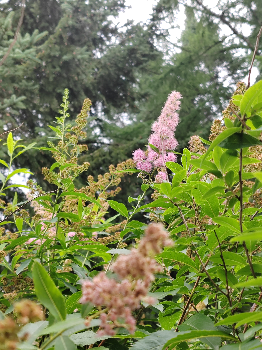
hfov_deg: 27.0
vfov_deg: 35.5
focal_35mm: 54
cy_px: 175
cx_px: 131
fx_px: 545
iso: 320
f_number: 1.8
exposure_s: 1/100
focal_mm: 6.14
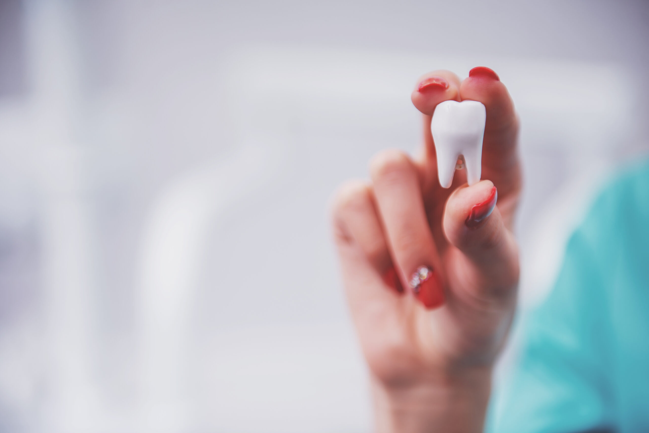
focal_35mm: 70
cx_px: 324
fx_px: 1262
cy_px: 216
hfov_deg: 28.8
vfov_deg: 19.5
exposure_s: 1/320
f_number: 2.8
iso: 200
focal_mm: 70
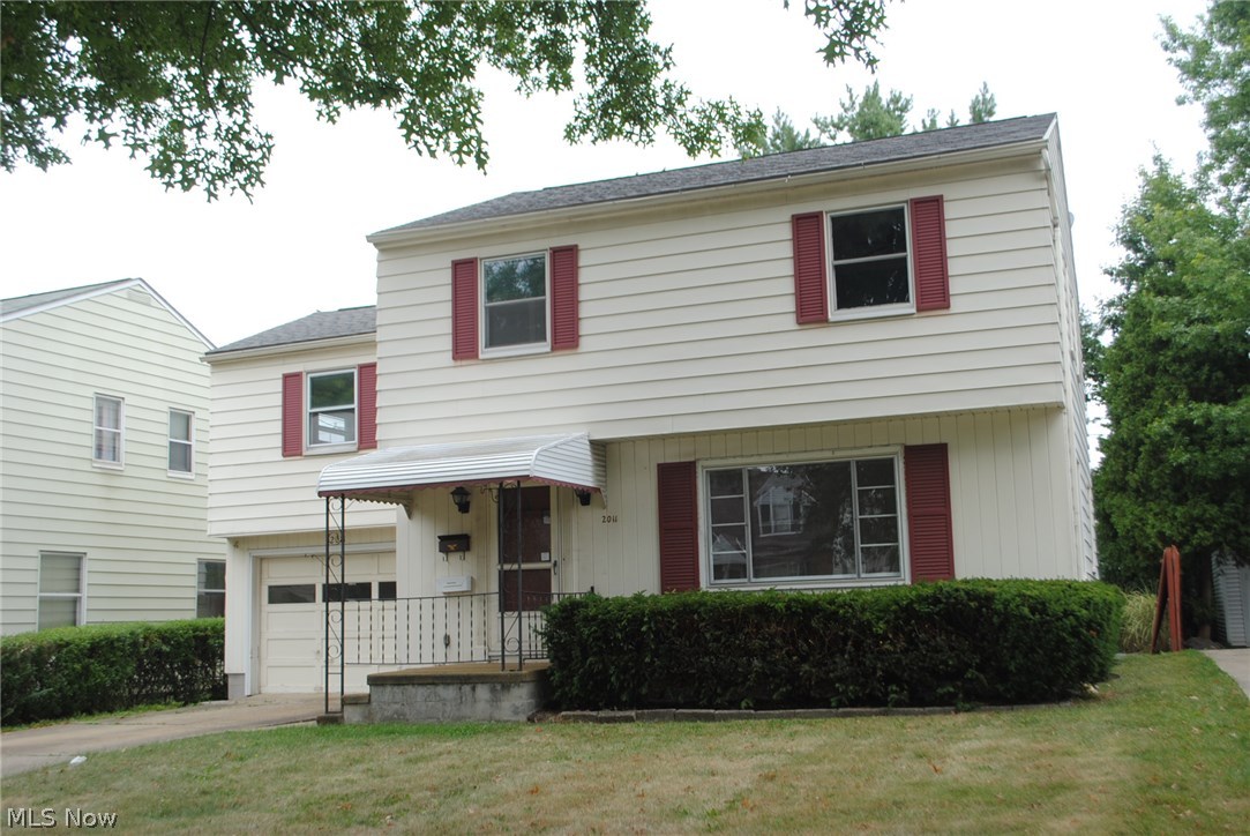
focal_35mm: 36
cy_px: 418
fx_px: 1251
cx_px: 625
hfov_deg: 53.1
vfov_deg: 36.9
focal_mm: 24
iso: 100
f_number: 5.6
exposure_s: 1/200
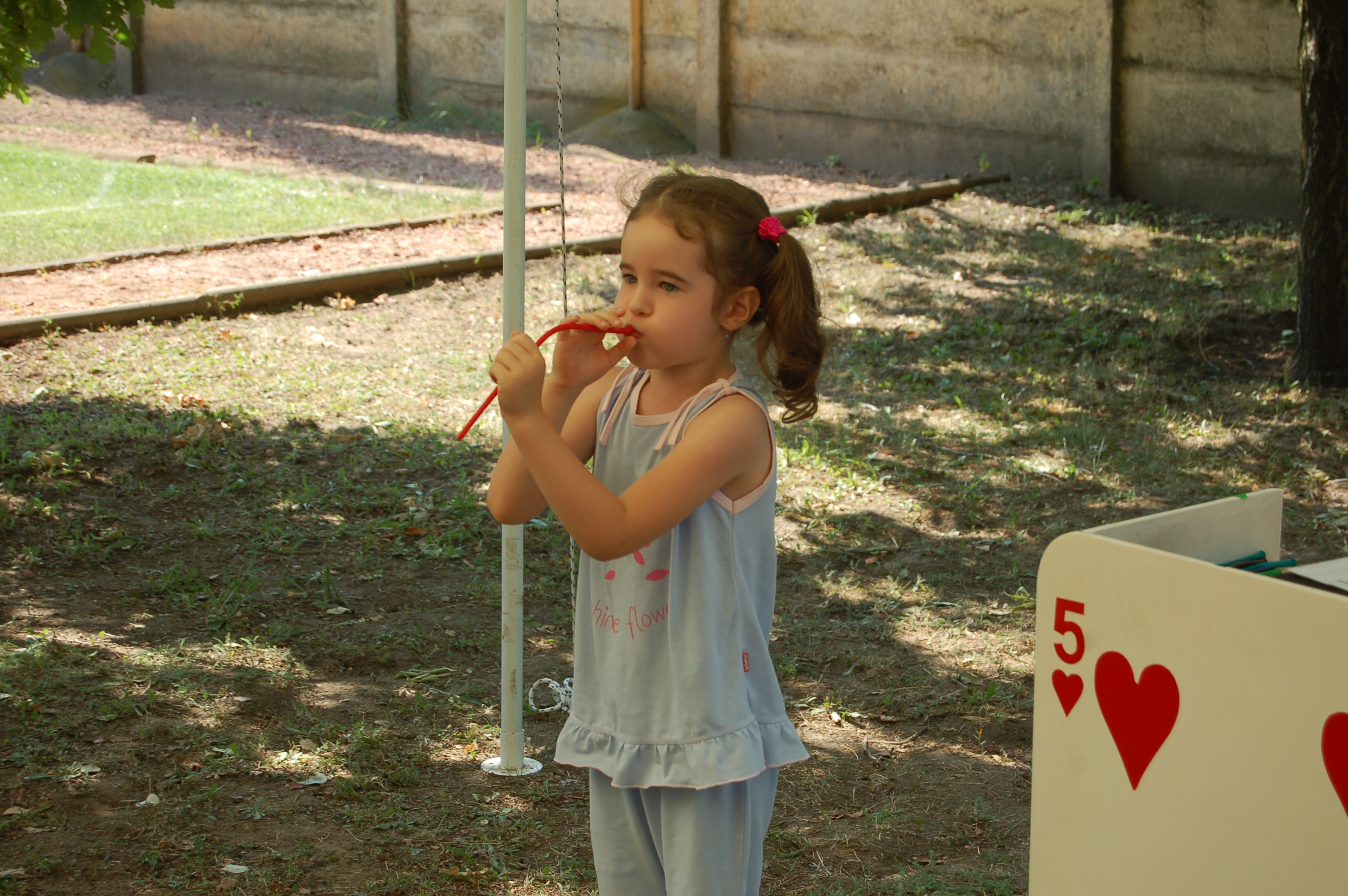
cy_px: 448
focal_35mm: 82
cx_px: 674
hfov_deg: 24.6
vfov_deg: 16.5
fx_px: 3086
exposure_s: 1/160
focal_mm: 55
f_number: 6.3
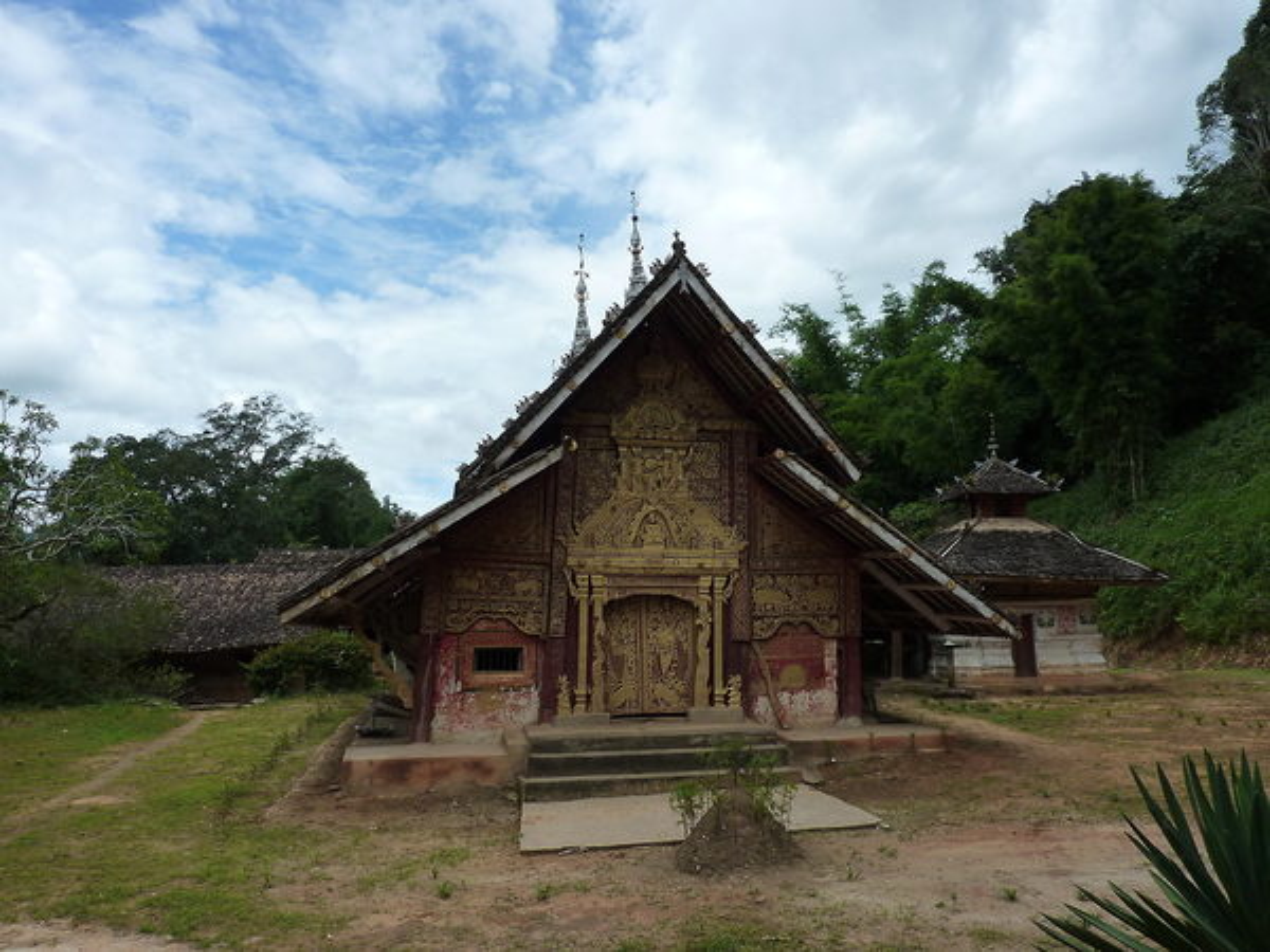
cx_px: 635
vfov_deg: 54.9
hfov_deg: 69.4
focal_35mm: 25
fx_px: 917
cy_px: 476
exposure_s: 1/500
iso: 125
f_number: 5
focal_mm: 4.1
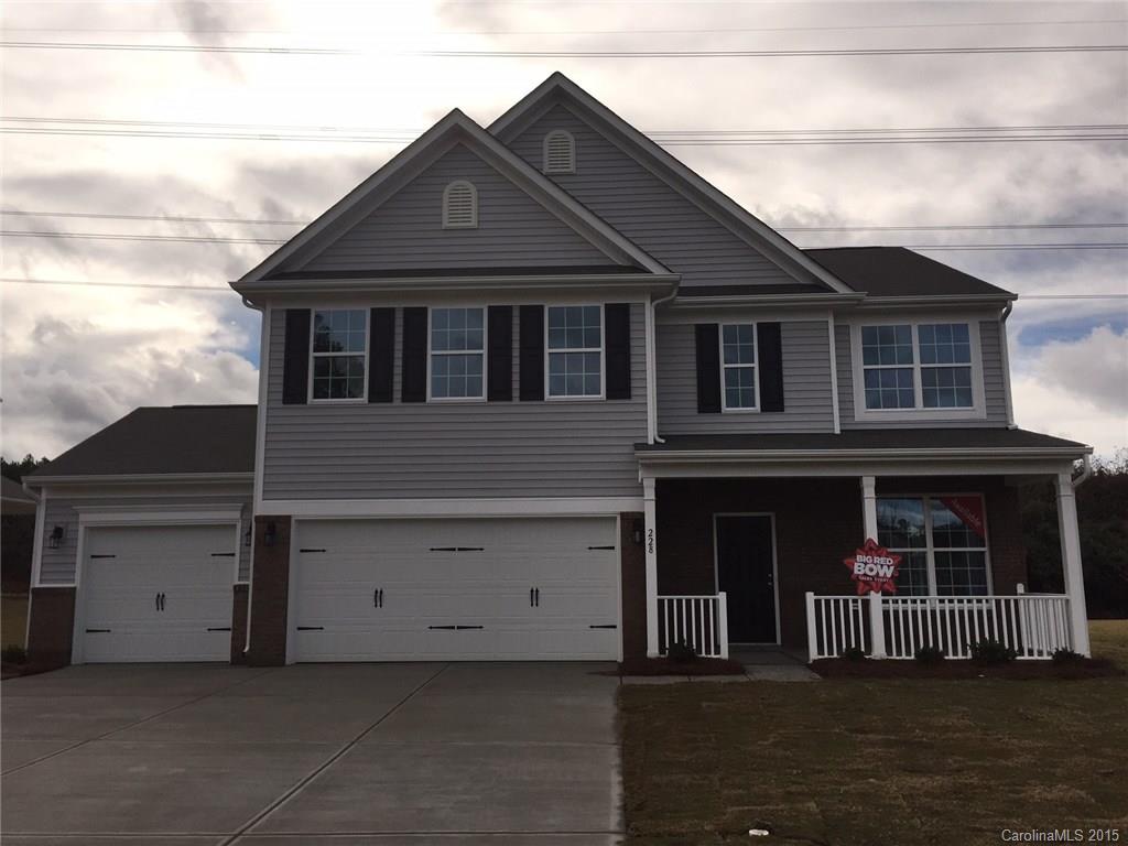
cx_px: 564
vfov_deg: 48.2
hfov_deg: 61.7
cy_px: 423
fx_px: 945
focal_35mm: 29
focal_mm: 4.15
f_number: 2.2
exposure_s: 1/4405
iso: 40
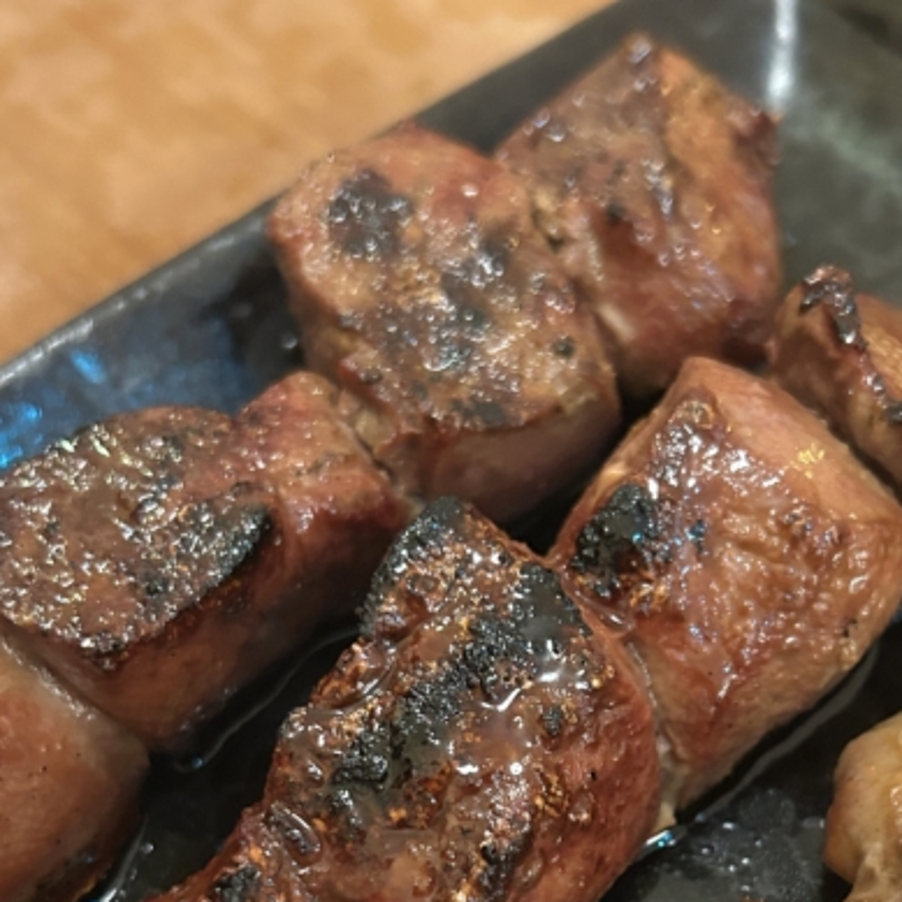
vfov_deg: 28.9
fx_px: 1680
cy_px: 802
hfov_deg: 30.0
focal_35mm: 57
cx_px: 532
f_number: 1.5
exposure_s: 1/33
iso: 640
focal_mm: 5.7
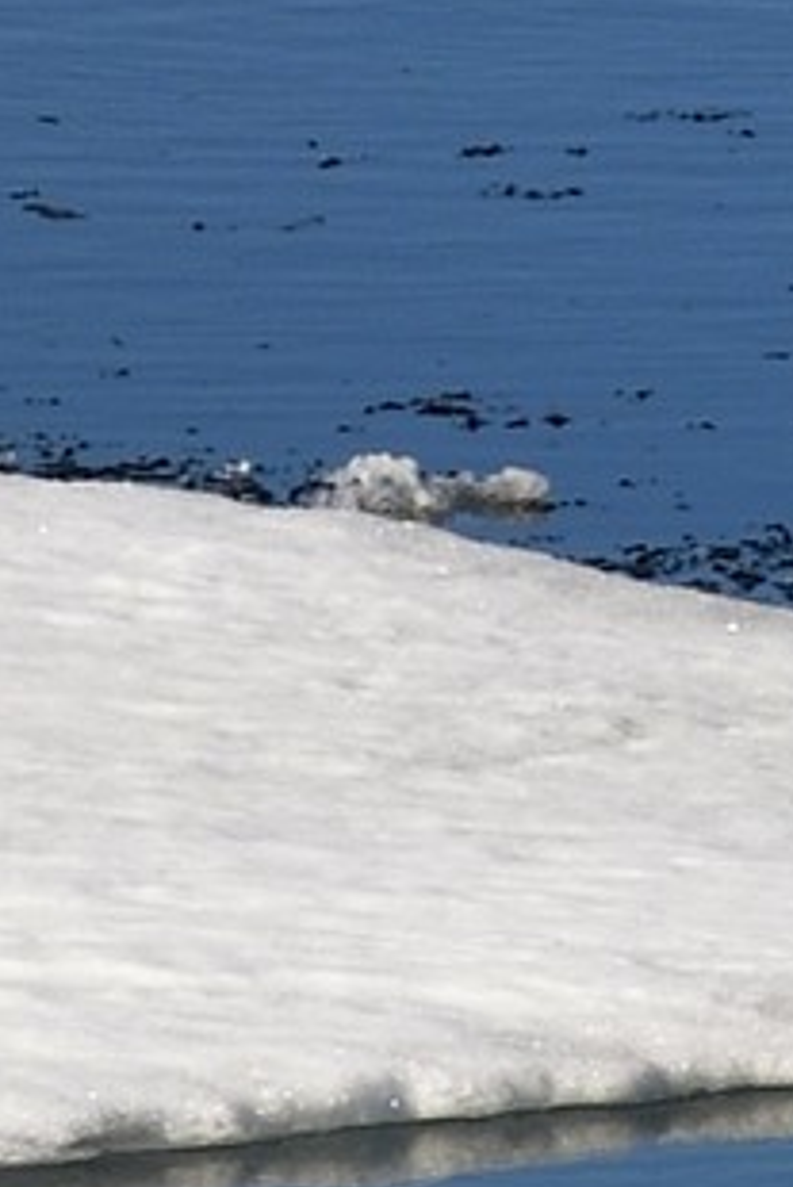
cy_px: 3994
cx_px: 2352
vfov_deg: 1.3
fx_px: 51087
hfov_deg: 0.9
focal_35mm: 1548
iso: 200
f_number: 9
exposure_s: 1/800
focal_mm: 200
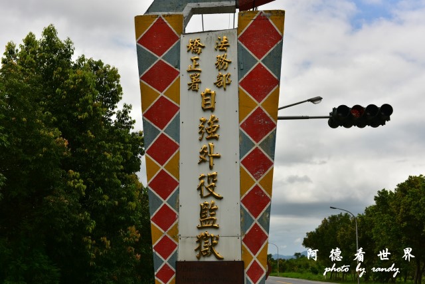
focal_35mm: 42
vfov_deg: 31.9
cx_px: 212
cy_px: 142
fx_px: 496
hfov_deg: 46.4
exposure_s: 1/400
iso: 100
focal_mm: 42
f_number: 7.1
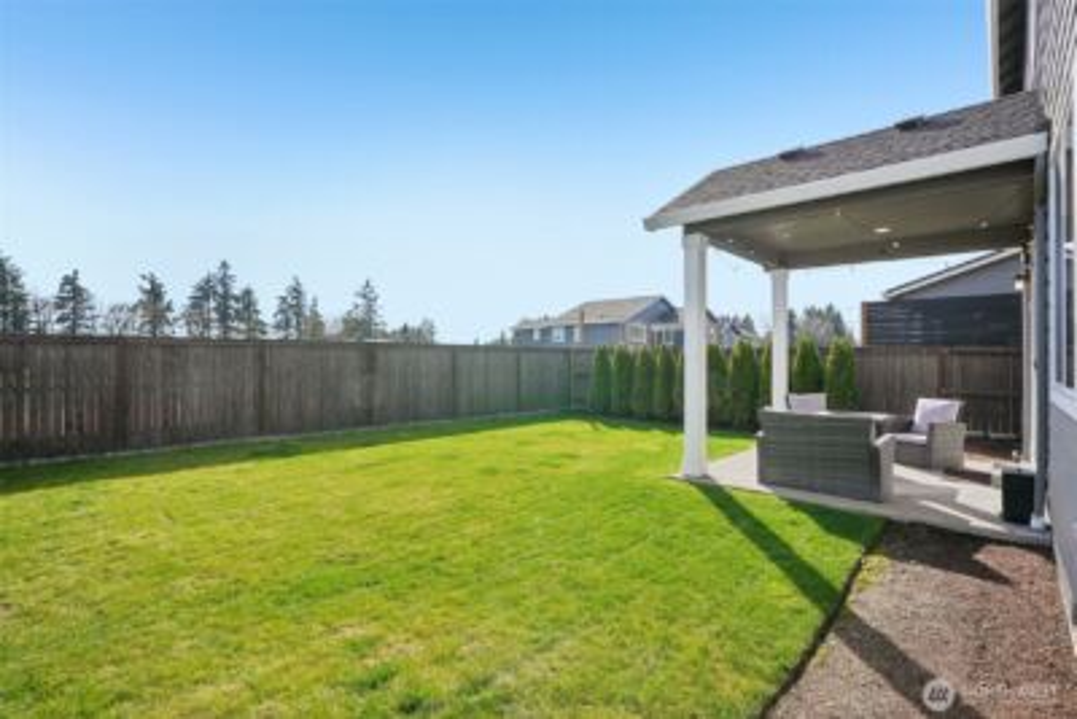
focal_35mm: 16
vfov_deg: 73.8
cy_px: 360
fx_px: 479
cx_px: 538
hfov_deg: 96.7
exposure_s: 1/160
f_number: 10
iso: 100
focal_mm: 16
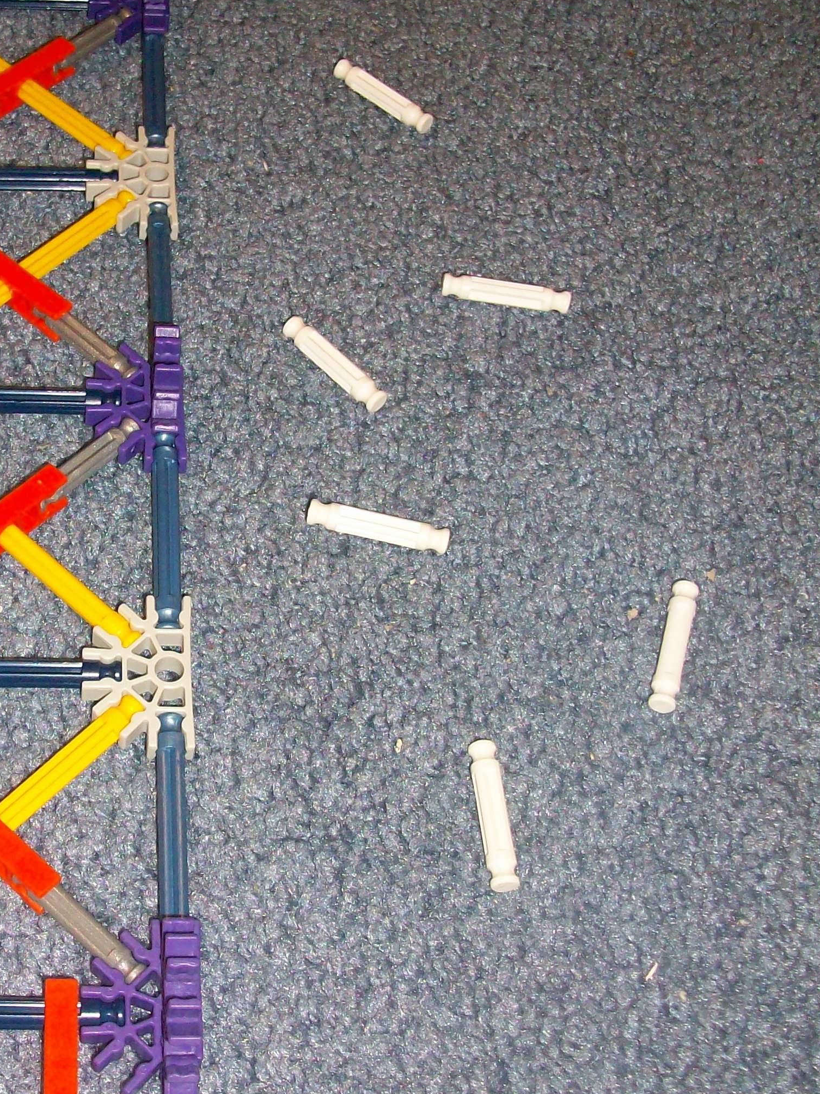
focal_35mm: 52
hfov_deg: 27.6
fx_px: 1643
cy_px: 628
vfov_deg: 36.8
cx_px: 199
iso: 160
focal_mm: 5.7
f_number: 2.8
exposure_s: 1/60
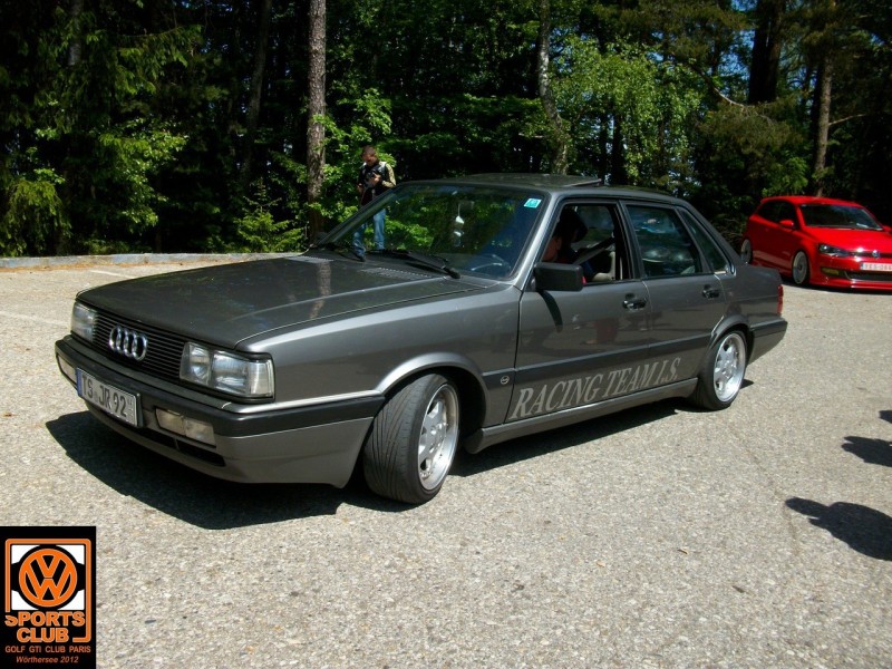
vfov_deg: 41.8
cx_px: 446
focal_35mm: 34
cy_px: 334
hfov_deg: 54.0
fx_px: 876
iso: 80
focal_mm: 5.7
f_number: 5.5
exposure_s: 1/330
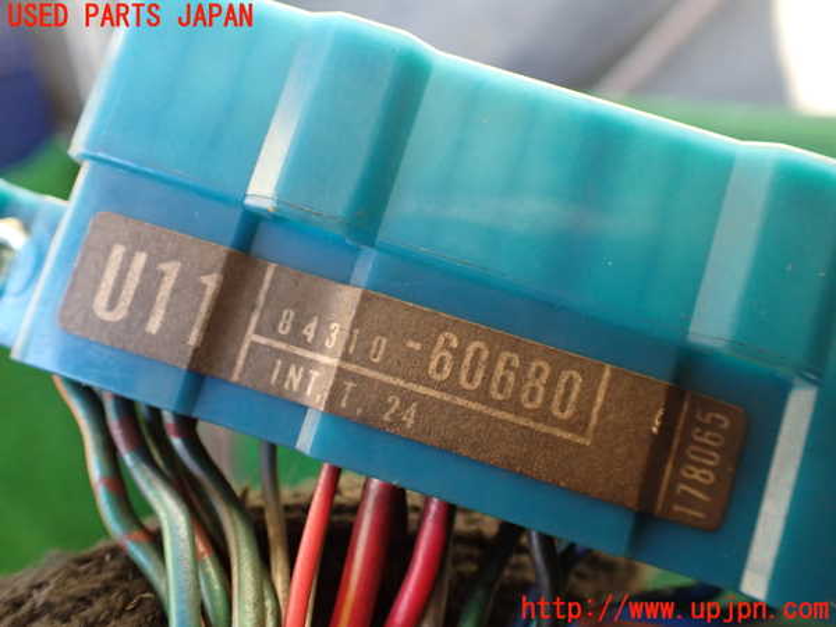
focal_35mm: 30
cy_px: 314
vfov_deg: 46.8
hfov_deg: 60.0
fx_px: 725
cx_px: 418
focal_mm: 5.4
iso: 500
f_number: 2.3
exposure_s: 1/125
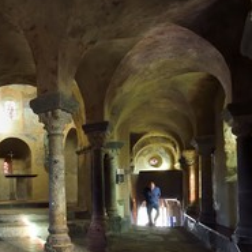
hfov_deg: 53.6
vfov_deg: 56.6
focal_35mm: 27
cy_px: 184
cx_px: 38
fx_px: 222
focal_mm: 14
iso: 1600
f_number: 9
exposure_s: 1/4
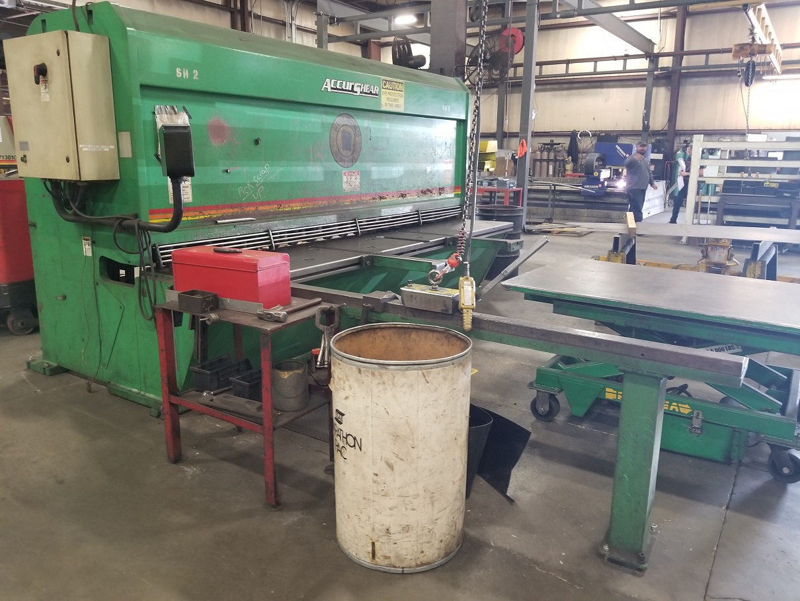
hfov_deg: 67.3
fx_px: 601
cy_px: 300
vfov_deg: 53.1
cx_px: 400
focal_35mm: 26
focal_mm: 4.25
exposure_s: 1/12
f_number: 1.7
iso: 200
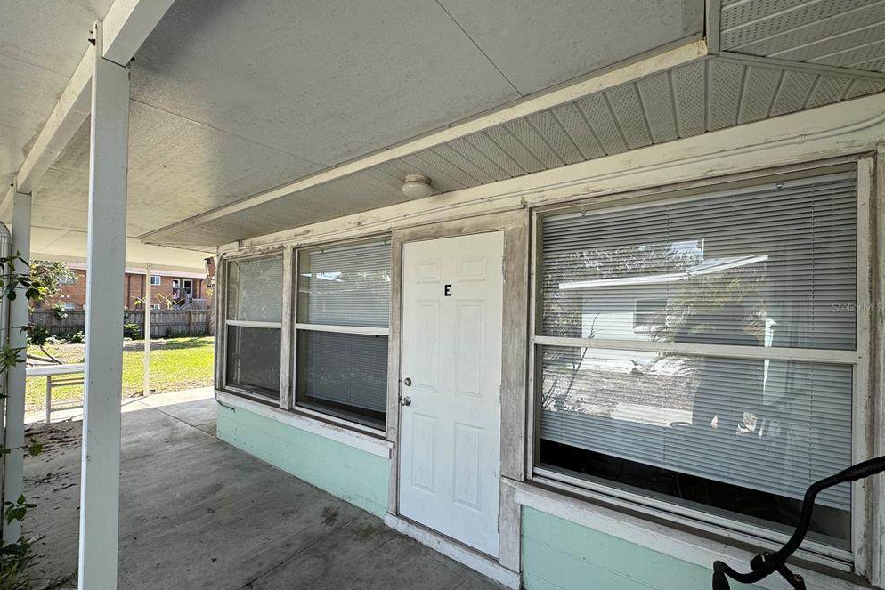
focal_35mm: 15
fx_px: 369
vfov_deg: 77.3
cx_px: 430
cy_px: 307
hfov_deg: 100.4
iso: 40
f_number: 2.2
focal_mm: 2.22
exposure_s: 1/356
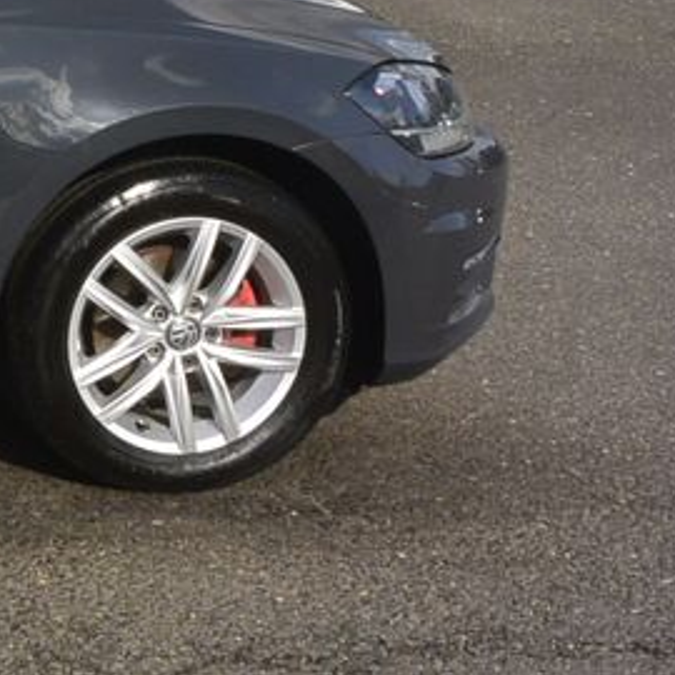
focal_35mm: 87
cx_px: -588
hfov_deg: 16.3
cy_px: -66
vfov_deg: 19.1
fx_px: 1919
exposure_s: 1/250
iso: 160
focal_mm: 10
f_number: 13
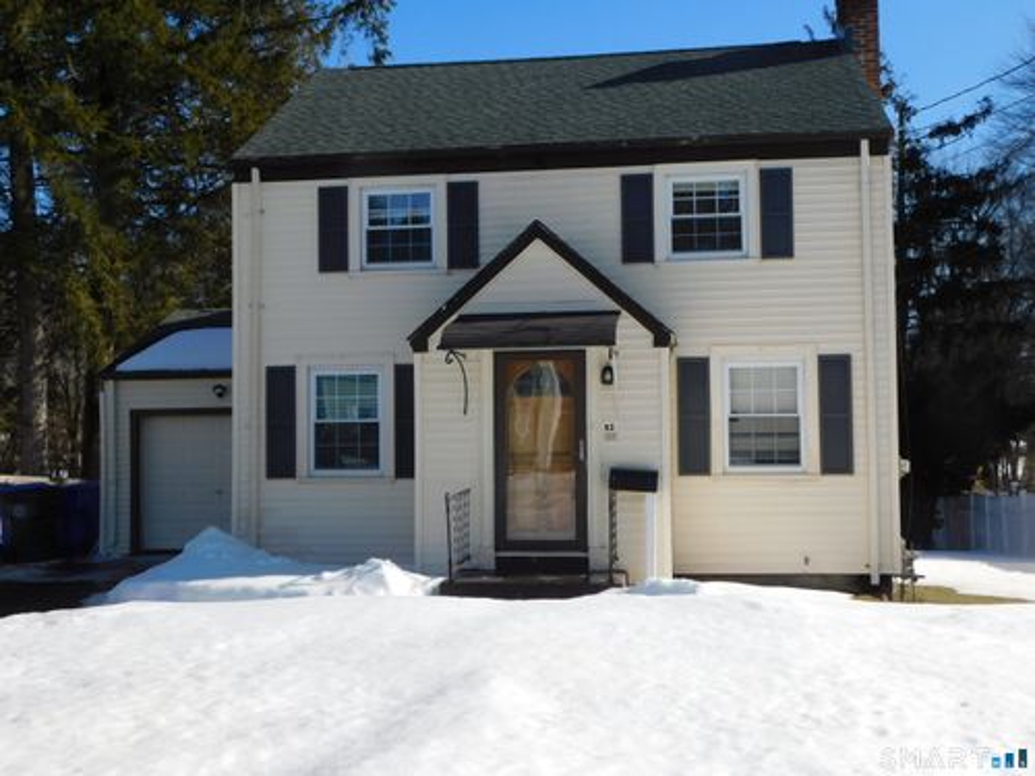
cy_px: 388
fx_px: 1196
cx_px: 518
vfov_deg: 36.0
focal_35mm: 40
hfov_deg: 46.8
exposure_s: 1/1250
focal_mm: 7.1
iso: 125
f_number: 3.6
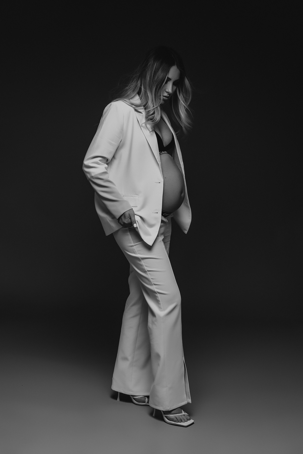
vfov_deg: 33.9
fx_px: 745
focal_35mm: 59
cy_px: 227
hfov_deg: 23.0
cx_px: 152
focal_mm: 59
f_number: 5
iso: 200
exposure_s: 1/160
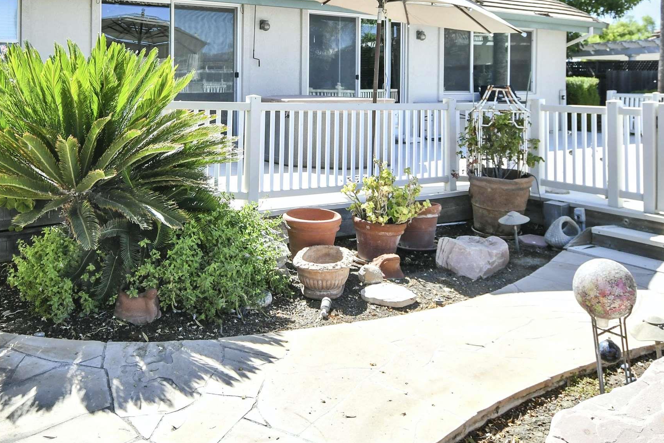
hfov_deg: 66.7
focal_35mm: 27
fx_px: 498
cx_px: 263
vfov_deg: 45.3
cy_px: 83
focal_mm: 10
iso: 500
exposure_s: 1/1600
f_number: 4.5
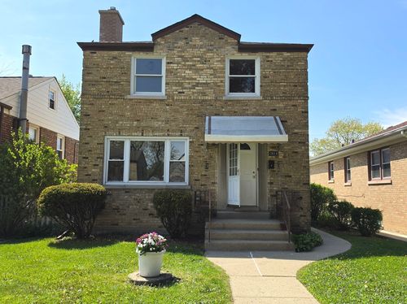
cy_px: 152
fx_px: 270
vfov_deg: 58.8
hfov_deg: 74.0
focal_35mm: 23
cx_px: 204
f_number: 1.4
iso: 64
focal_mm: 6.5
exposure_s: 1/7058
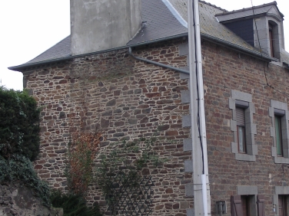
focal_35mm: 87
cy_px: 102
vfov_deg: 17.0
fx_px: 726
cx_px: 188
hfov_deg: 22.4
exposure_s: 1/66.1
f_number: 3.5
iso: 50
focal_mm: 8
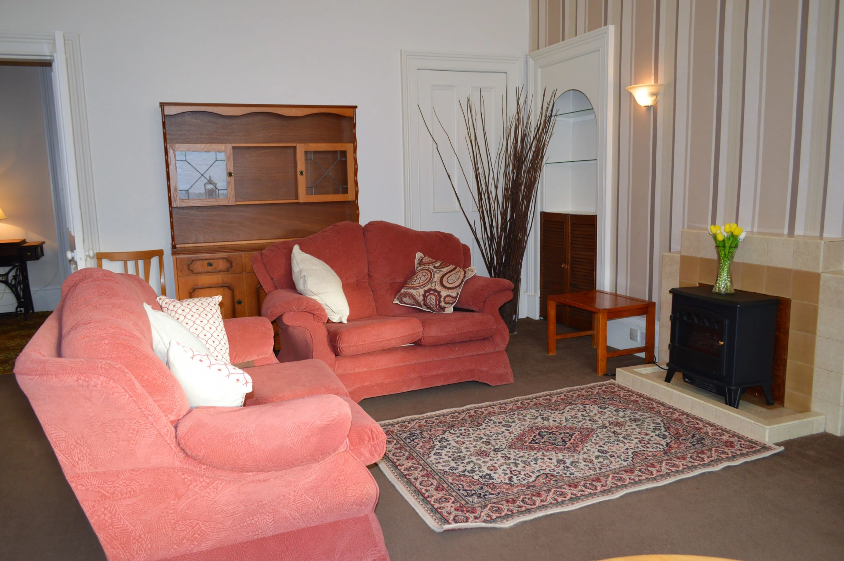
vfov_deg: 47.8
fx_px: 632
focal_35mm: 27
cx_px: 422
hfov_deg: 67.4
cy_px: 280
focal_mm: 18
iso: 400
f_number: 4
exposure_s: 1/100
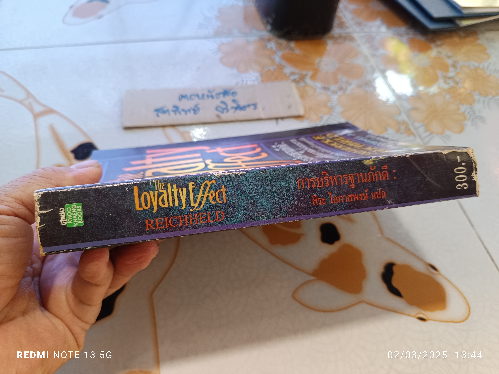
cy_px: 187
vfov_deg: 56.8
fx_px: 346
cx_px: 250
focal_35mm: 24
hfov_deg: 71.6
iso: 277
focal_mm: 5.31
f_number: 1.7
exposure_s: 1/50
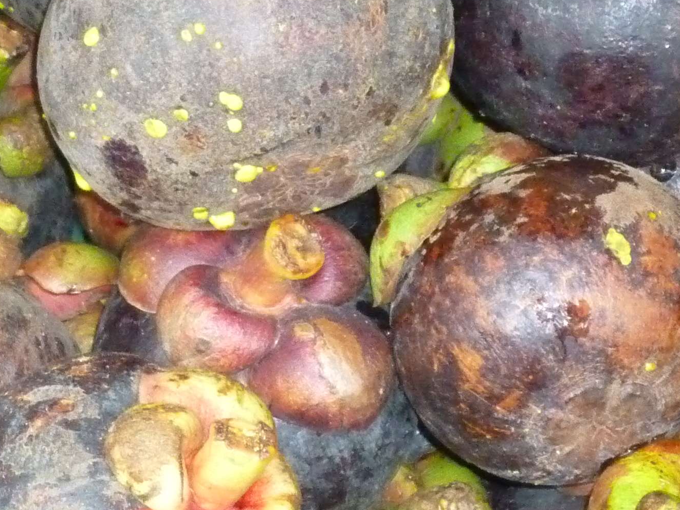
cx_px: -120
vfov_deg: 3.8
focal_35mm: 393
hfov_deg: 5.0
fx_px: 7719
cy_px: -157
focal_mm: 23.3
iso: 800
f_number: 5.5
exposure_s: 1/50
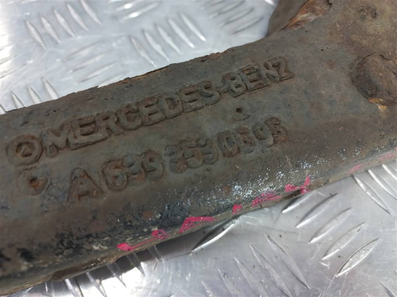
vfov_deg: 54.9
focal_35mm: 25
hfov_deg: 69.4
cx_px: 198
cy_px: 148
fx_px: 287
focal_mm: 4.6
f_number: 1.8
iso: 125
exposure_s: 1/50
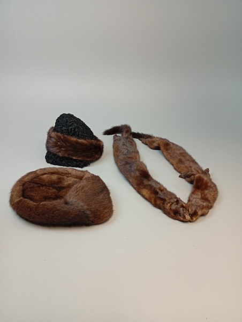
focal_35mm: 27
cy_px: 161
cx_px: 121
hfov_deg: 51.5
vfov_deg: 65.2
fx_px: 251
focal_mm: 3.98
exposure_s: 1/33.3
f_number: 1.8
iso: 332
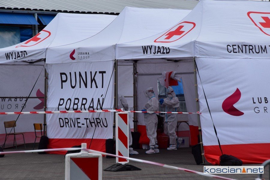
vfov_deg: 8.7
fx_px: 1181
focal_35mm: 158
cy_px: 90
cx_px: 135
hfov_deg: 13.0
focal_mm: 105
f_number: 11
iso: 400
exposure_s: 1/500
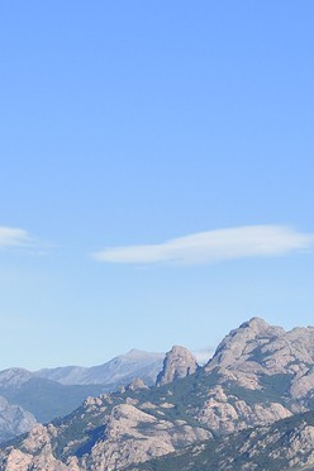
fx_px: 2250
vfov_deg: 10.9
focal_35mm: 172
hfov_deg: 8.0
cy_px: 957
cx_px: 231
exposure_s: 1/800
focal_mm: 40
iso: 400
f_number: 9
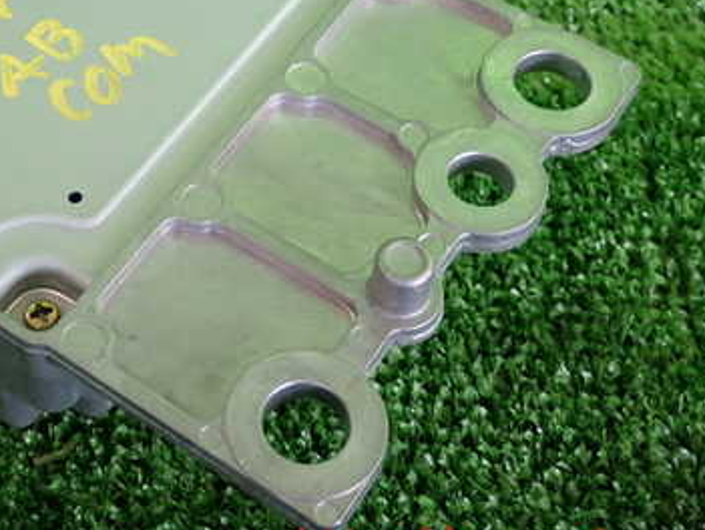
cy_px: 122
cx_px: 149
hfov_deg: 27.2
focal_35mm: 70
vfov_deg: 20.9
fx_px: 1427
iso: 200
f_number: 2.8
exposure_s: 1/100
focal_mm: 7.31
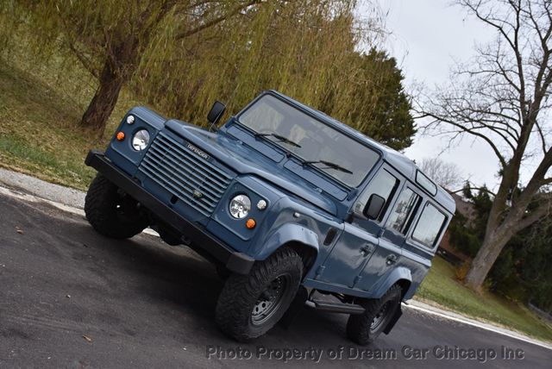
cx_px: 276
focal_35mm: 45
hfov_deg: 43.6
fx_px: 691
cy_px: 184
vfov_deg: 29.9
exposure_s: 1/80
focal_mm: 30
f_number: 4
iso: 400
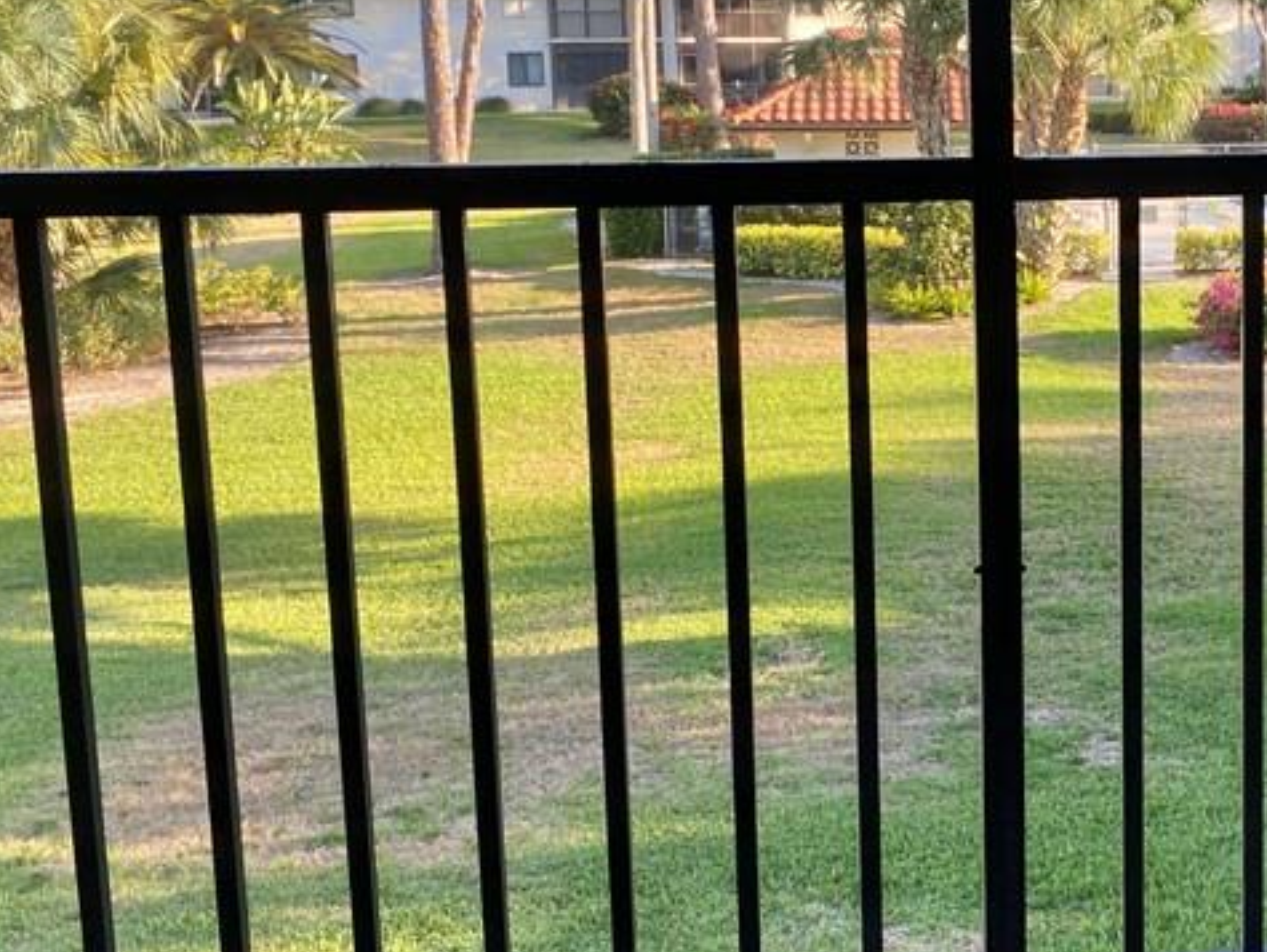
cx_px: 1166
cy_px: 355
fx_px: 2051
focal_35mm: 56
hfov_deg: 32.4
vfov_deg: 26.1
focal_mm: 4.25
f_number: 1.8
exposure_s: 1/149
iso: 32
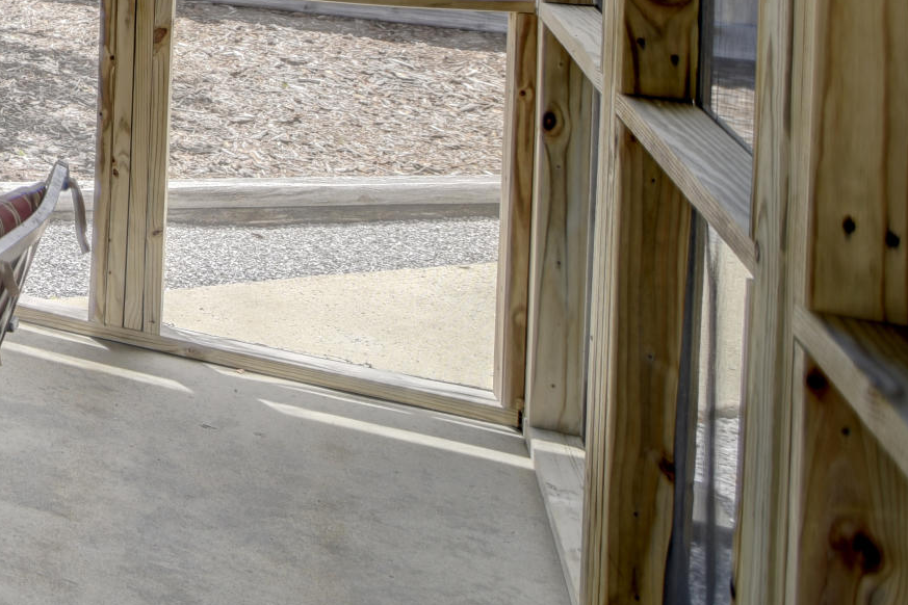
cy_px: -229
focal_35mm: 55
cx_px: -633
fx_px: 1387
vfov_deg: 21.7
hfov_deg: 23.5
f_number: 4
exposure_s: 1/60
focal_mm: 16
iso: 64
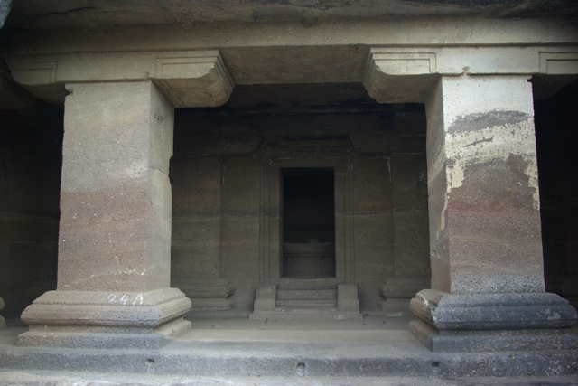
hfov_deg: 59.5
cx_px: 289
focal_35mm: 32
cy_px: 193
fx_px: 506
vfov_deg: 41.7
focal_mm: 21
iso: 100
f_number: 4
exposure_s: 1/30
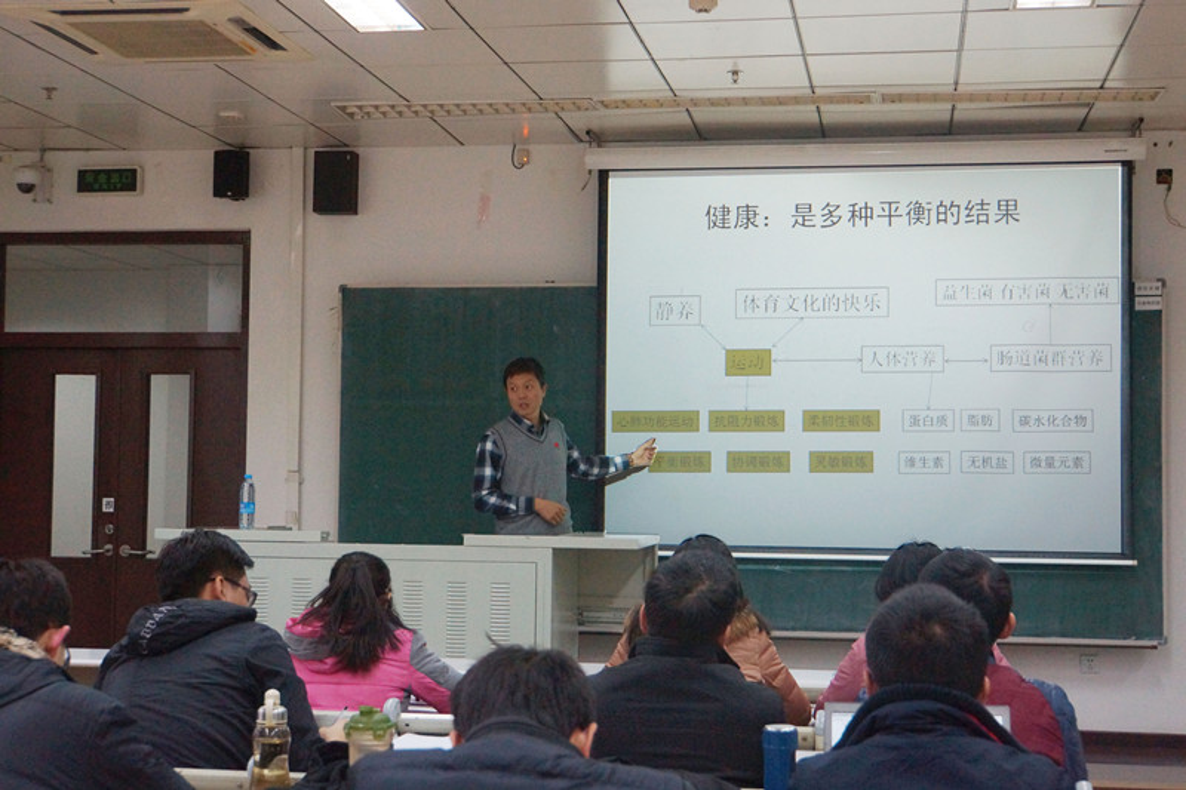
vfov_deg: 24.6
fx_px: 1811
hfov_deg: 36.3
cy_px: 395
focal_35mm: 55
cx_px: 593
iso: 1600
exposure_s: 1/60
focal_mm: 37
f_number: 4.5
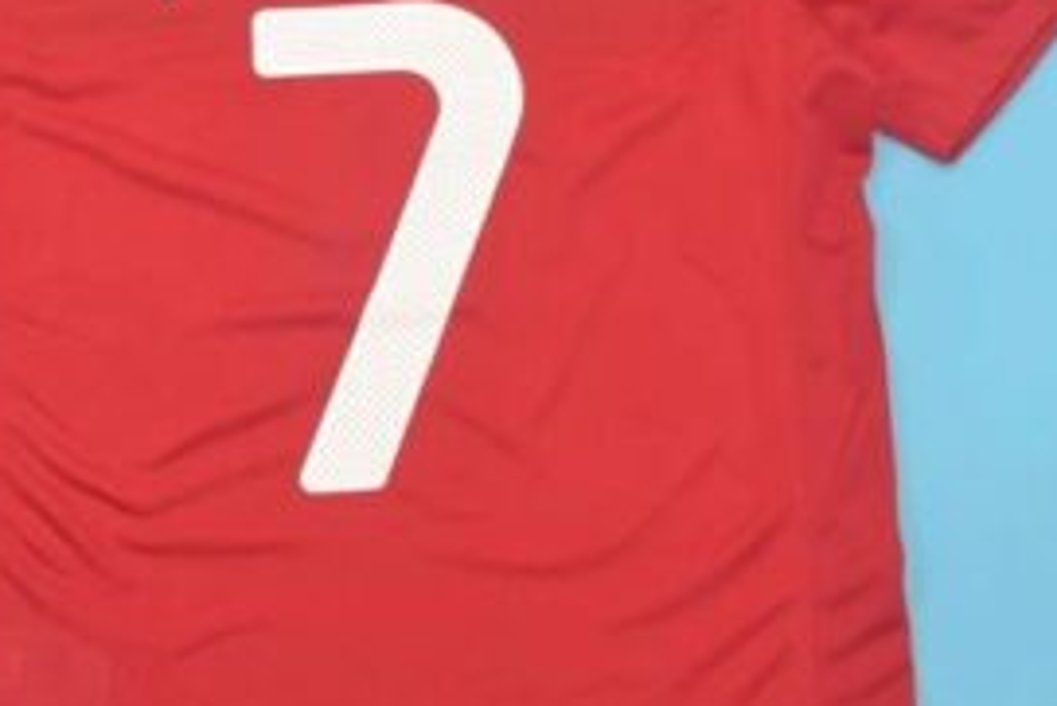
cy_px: 261
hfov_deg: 27.6
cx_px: 386
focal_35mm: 73
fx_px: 2144
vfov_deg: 18.7
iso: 200
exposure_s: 1/80
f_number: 4.5
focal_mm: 22
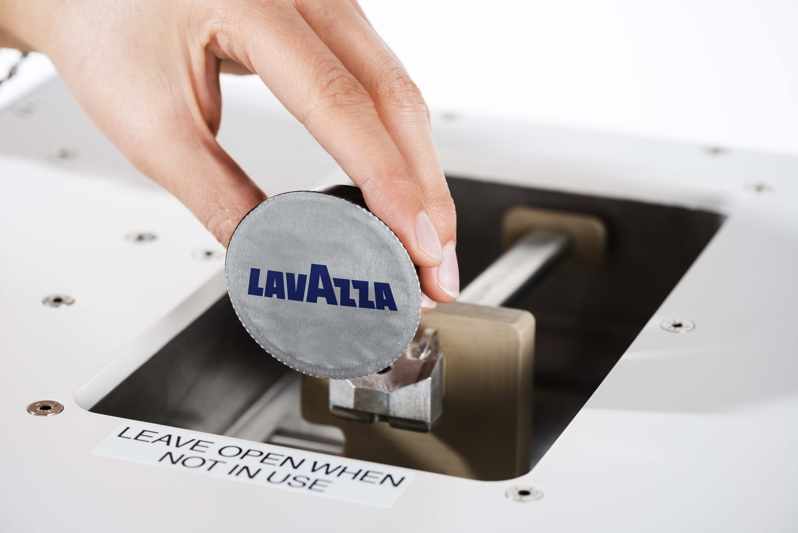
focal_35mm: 105
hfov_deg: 19.5
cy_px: 266
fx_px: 2328
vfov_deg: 13.1
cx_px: 399
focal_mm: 105
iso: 100
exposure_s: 1/125
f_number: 9
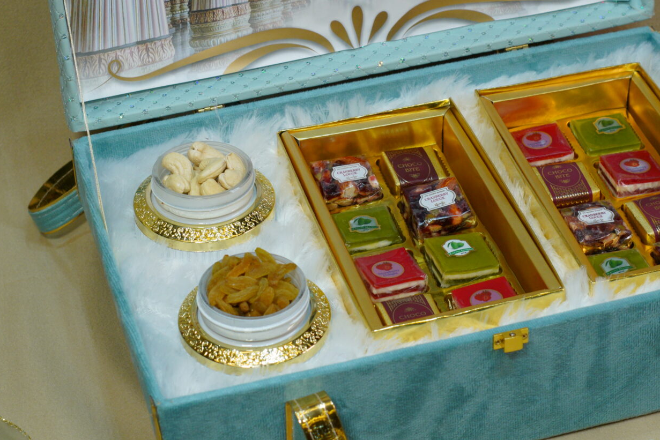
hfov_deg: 19.6
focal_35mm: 104
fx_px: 1907
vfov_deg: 13.1
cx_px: 364
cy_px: 76
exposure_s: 1/250
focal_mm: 50
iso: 1000
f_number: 5
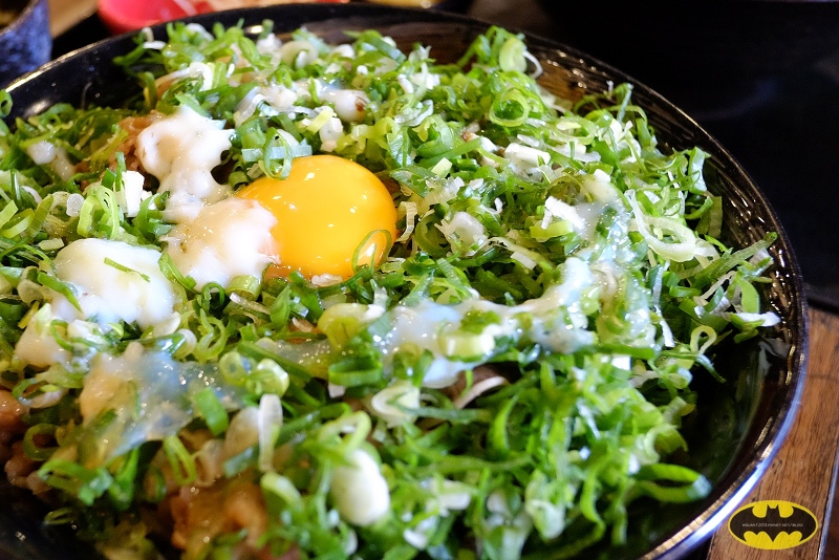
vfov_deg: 48.0
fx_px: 629
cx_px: 420
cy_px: 280
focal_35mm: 27
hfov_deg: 67.4
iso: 3200
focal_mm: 18
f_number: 4
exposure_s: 1/60
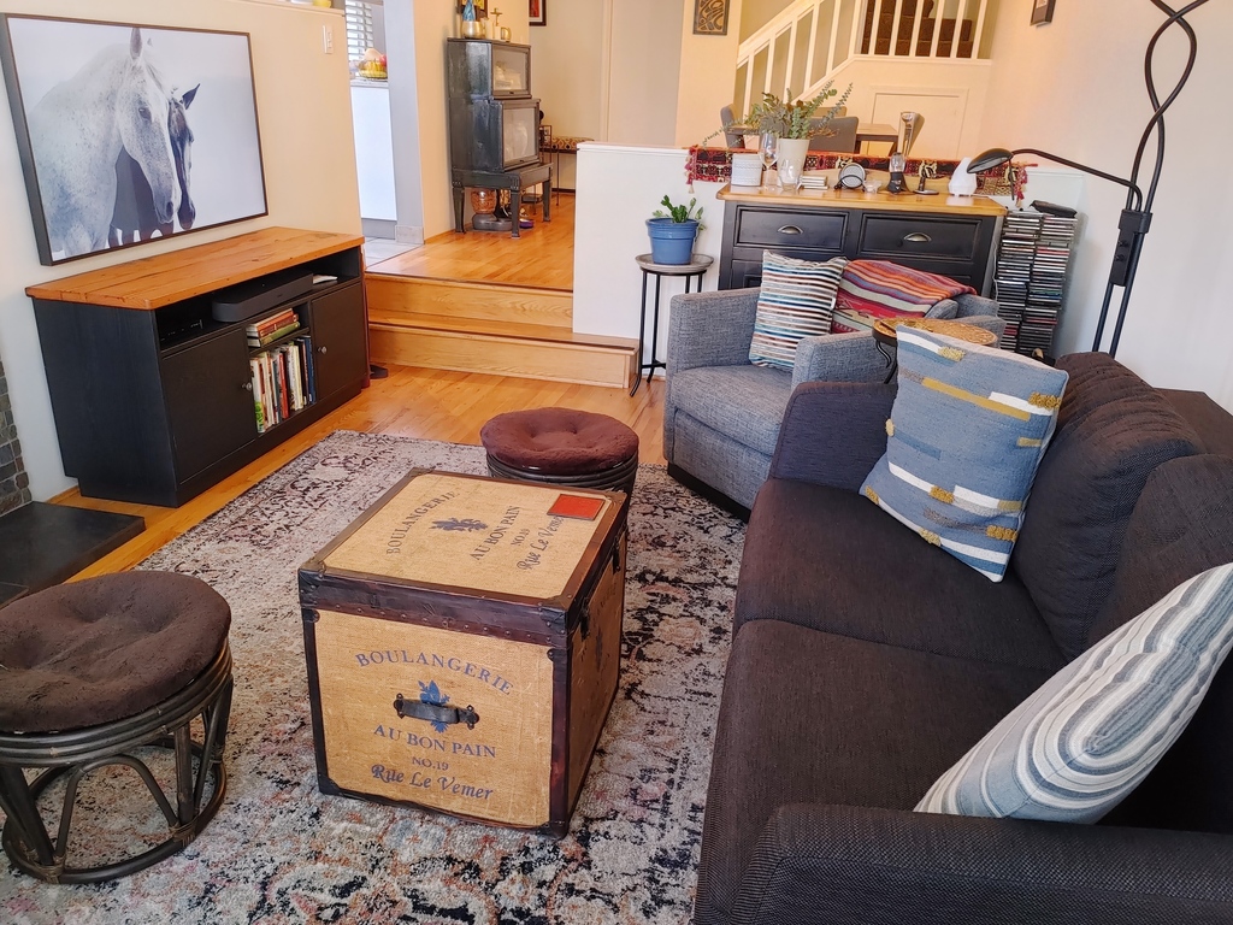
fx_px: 926
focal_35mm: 26
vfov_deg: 53.1
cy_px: 462
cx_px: 616
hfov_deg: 67.3
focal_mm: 4.81
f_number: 1.8
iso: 450
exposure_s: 1/40
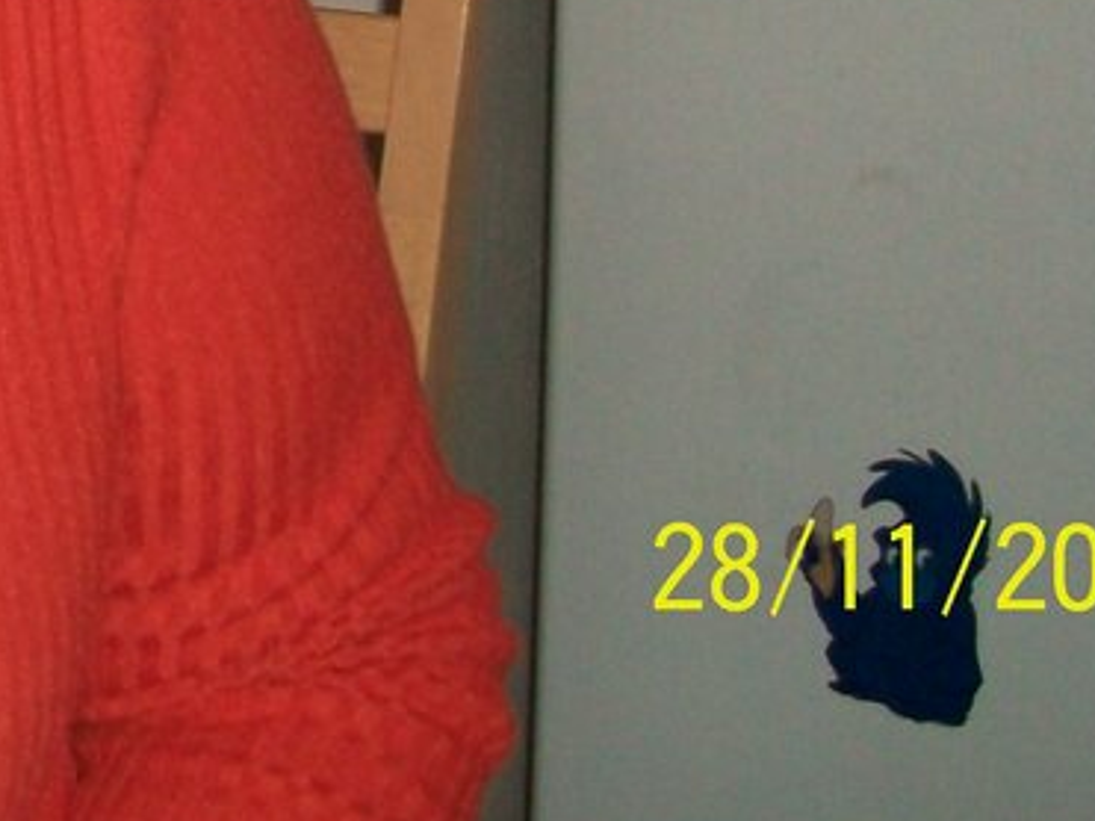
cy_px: -464
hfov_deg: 16.8
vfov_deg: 12.7
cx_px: -372
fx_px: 3478
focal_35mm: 110
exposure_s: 1/60
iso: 120
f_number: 2.8
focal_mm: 5.7
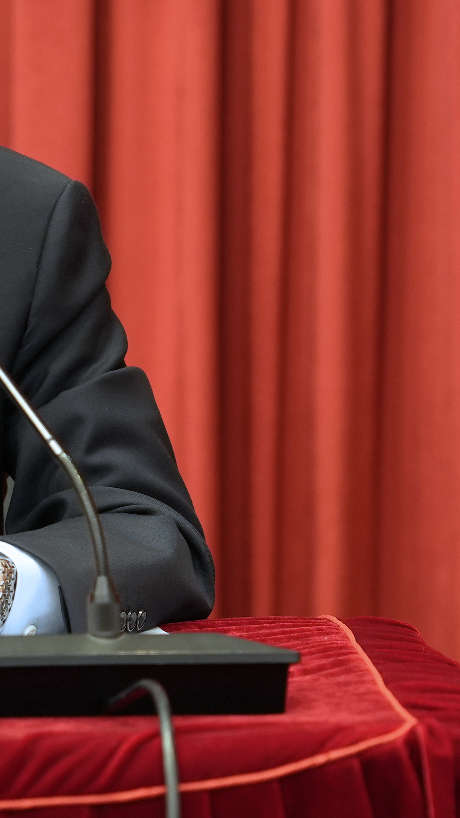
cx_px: -225
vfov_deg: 16.4
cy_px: 227
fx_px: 2818
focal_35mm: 130
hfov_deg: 9.1
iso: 800
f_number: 2.8
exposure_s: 1/60
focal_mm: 56
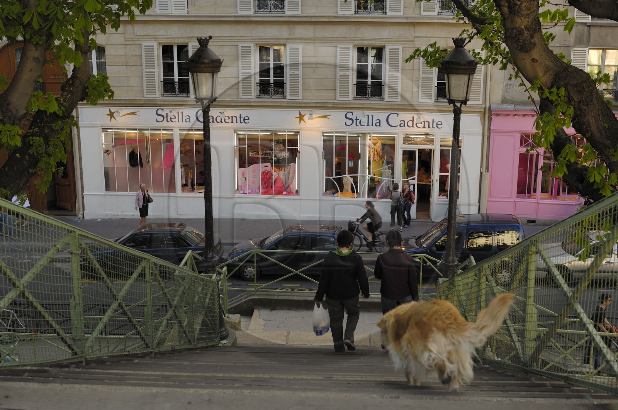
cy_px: 205
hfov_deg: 41.2
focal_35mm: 48
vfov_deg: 28.0
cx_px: 309
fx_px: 823
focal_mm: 32
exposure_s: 1/160
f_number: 4.5
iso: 100
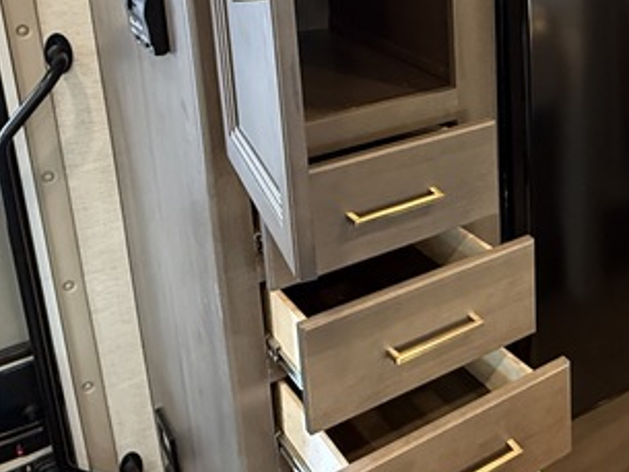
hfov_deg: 37.9
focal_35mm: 47
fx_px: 854
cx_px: 559
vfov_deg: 29.3
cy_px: 27
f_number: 2.2
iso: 800
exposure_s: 1/60
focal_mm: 2.22
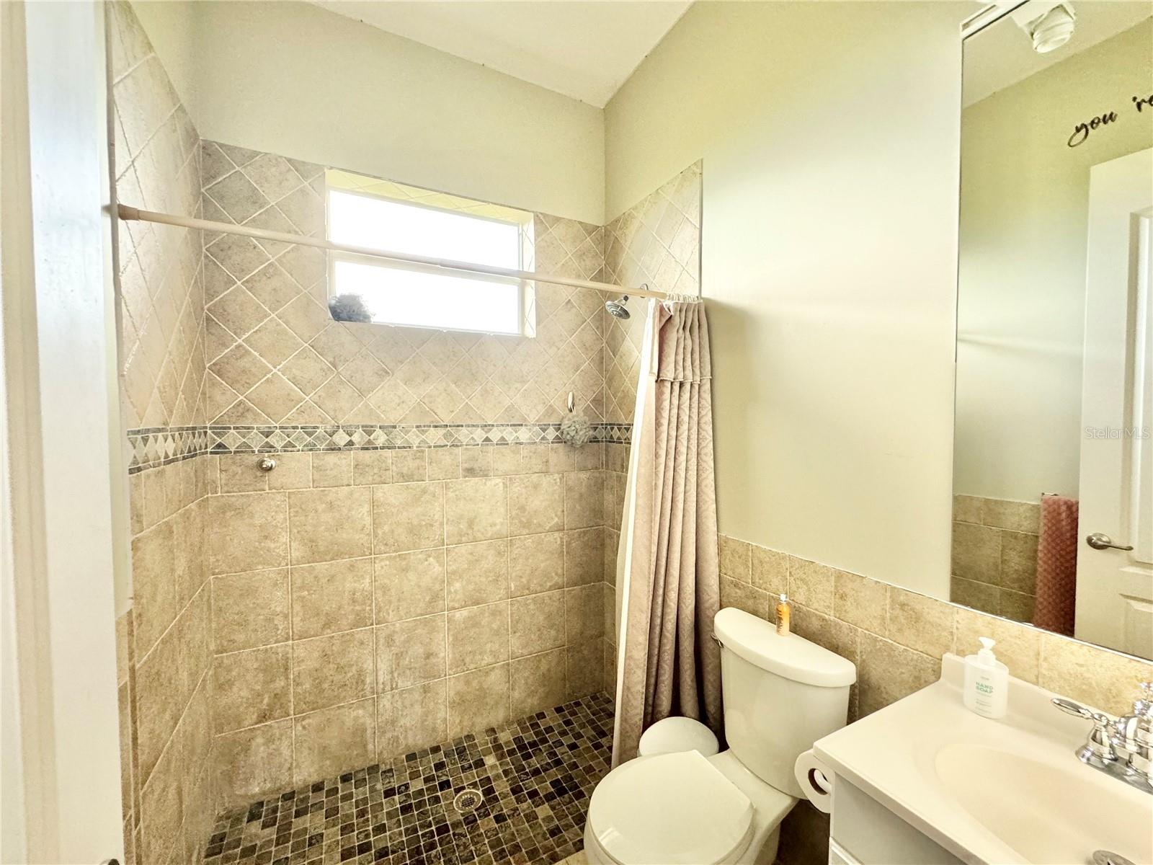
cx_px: 576
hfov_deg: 102.1
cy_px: 432
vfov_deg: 85.7
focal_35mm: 14
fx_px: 466
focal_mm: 2.22
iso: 250
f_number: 2.2
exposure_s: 1/99
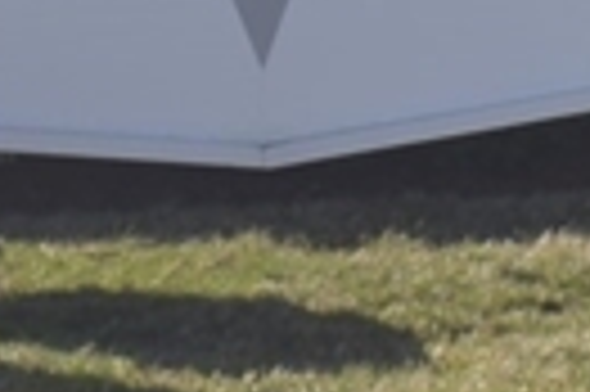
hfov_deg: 6.3
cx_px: 41
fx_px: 5369
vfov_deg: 4.0
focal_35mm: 328
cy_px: -930
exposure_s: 1/200
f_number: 9
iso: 100
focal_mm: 28
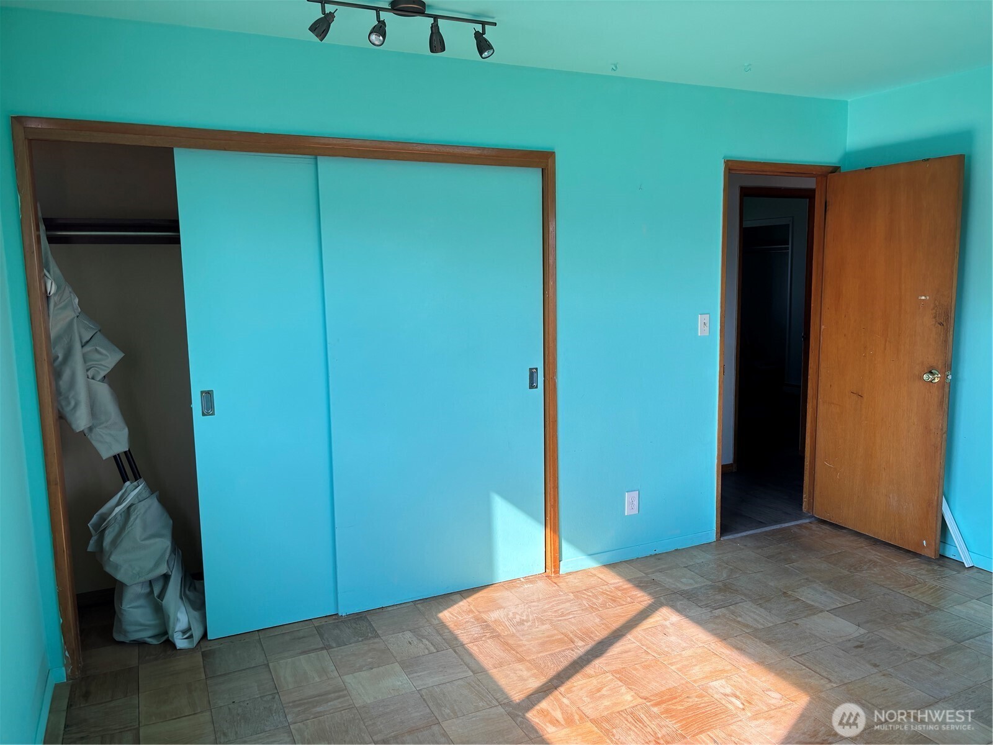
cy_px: 372
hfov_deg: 67.3
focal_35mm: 26
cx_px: 496
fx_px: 746
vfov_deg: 53.1
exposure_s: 1/238
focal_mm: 5.96
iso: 40
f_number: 1.6
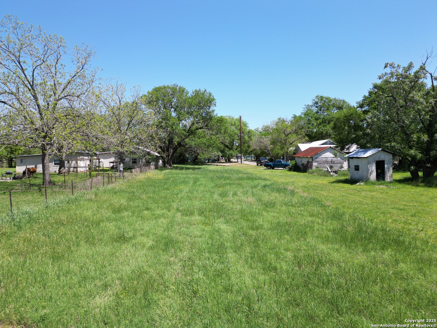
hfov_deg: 71.6
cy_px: 164
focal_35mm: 24
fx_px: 303
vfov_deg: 56.8
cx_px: 218
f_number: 1.7
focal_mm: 6.72
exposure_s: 1/1600
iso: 100
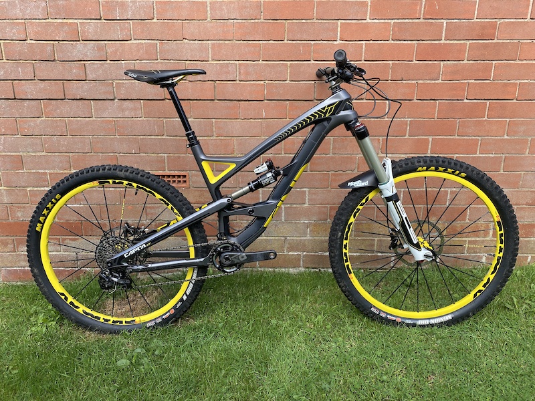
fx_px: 402
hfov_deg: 67.3
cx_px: 268
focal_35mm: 26
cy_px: 200
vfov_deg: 53.1
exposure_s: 1/404
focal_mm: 4.25
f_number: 1.8
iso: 32
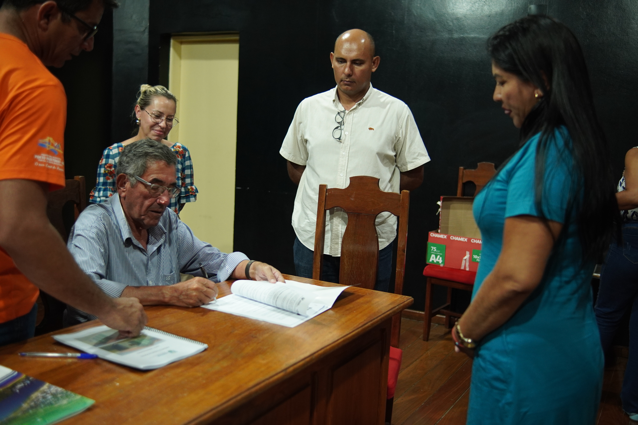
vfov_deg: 38.4
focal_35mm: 34
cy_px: 212
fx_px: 611
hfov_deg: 55.1
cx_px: 319
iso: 800
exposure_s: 1/160
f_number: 1.6
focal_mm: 23
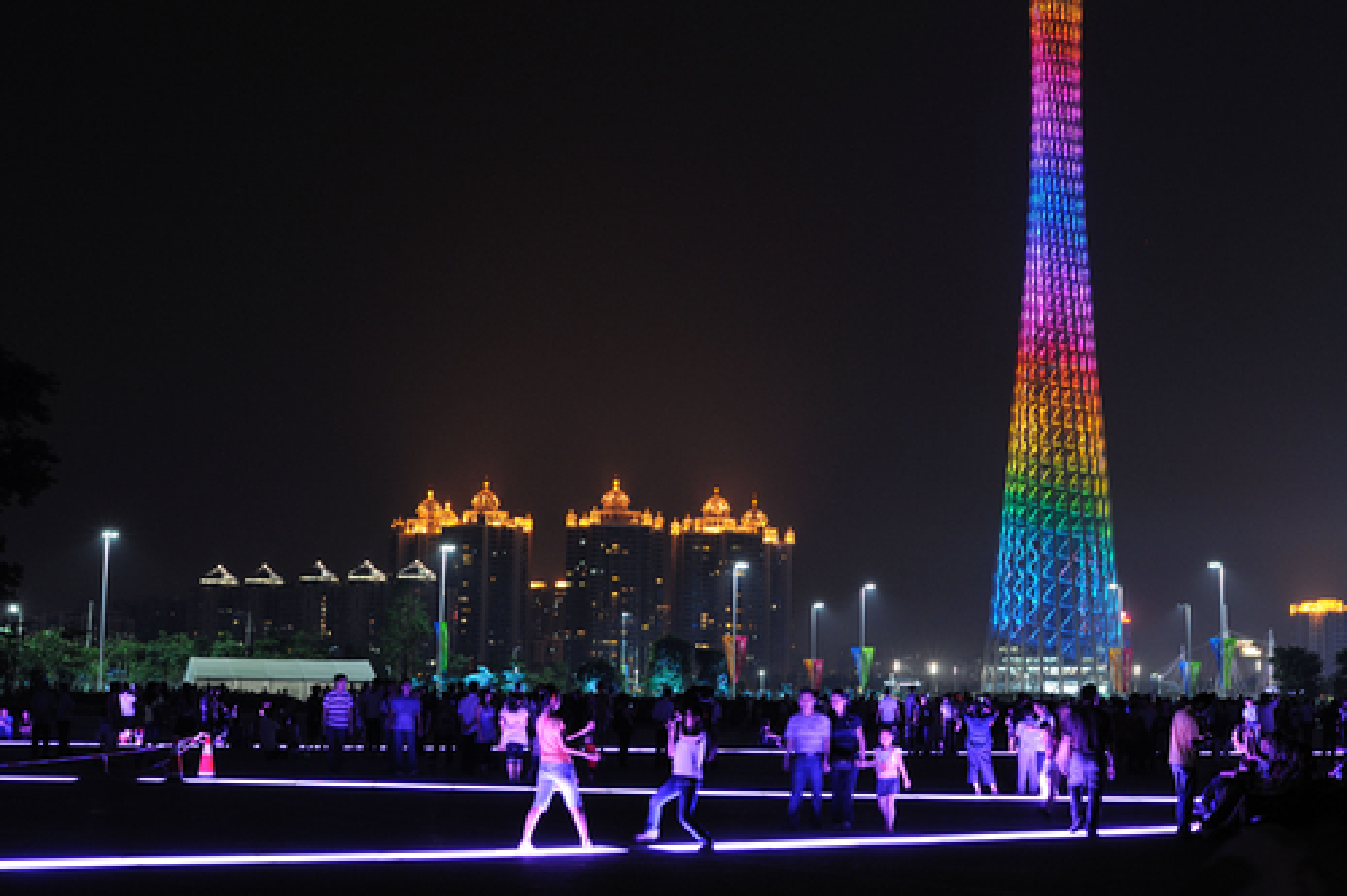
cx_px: 674
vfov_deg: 27.0
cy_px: 448
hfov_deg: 39.6
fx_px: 1870
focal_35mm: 50
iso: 800
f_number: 5.6
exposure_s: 1/8
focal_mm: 50
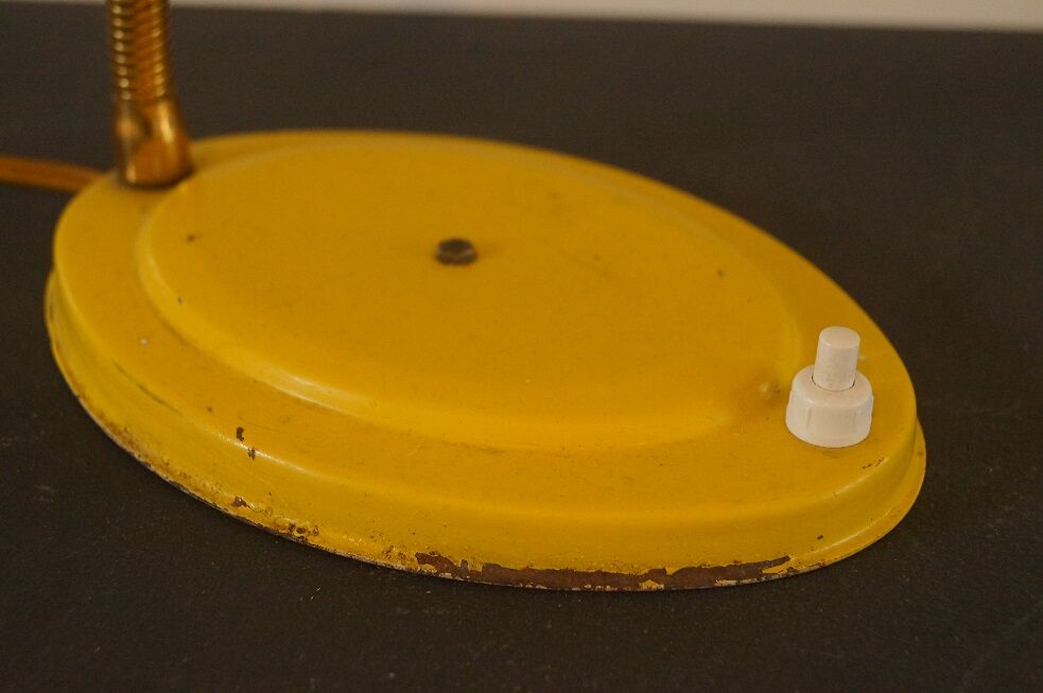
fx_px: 1939
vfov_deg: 20.3
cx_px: 522
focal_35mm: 67
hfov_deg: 30.1
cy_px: 346
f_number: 6.3
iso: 2500
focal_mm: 45
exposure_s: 1/80
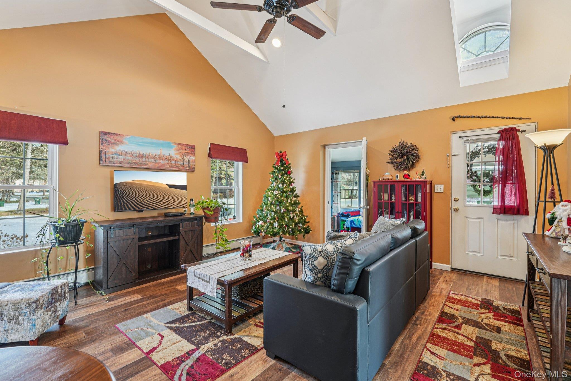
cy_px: 190
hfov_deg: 96.7
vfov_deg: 73.7
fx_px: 254
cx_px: 286
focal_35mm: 16
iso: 400
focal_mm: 16
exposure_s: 1/10
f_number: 8
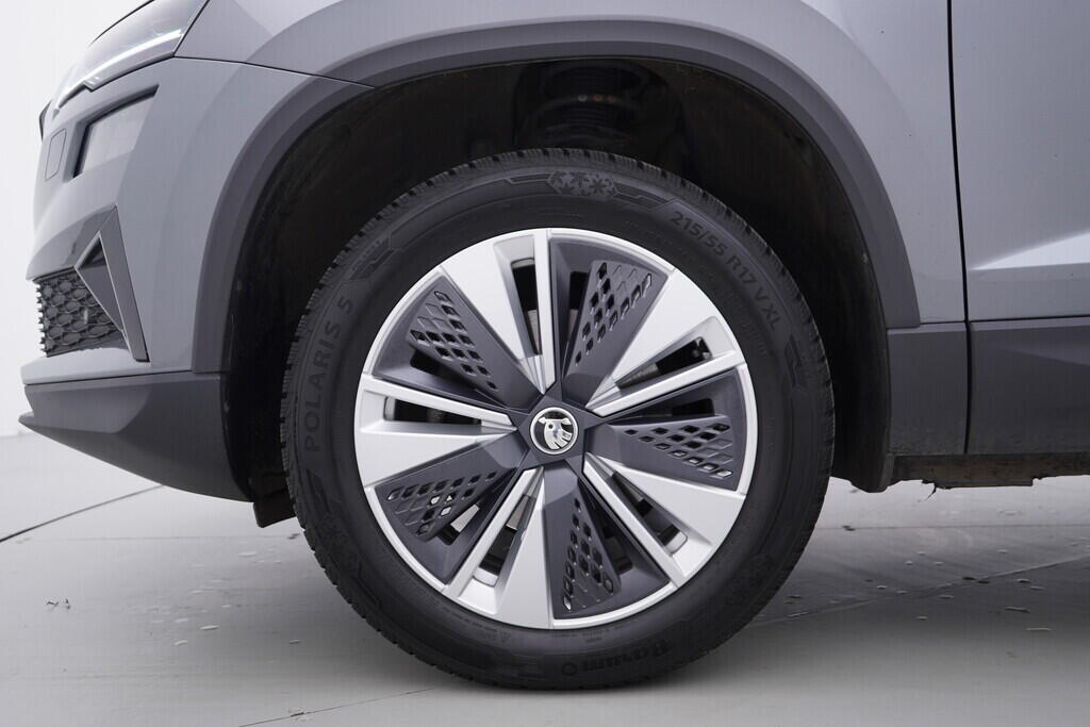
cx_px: 545
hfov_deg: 53.1
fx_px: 1090
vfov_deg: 36.9
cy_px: 364
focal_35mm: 36
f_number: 3.5
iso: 125
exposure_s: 1/60
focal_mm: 24
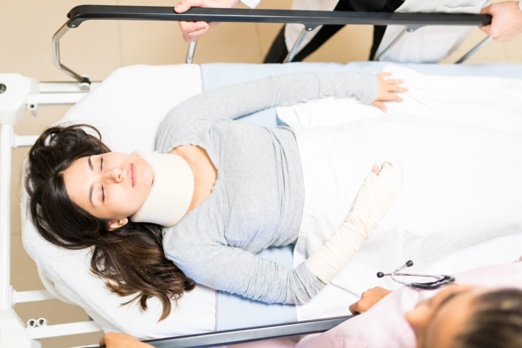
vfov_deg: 35.1
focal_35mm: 38
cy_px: 170
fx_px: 551
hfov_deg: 50.7
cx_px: 265
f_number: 1.8
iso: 800
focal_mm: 35
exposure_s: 1/100
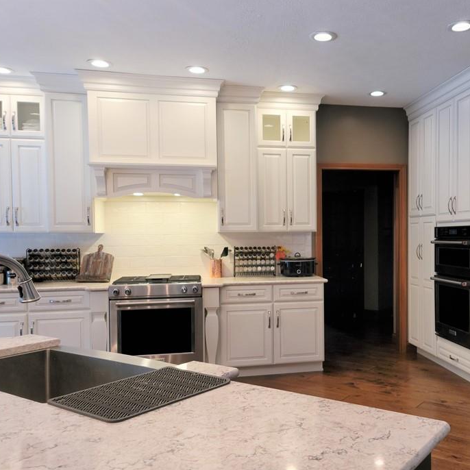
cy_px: 251
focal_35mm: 33
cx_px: 330
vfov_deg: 49.7
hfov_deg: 48.5
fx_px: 507
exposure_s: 1/59
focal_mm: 7
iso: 100
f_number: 1.8
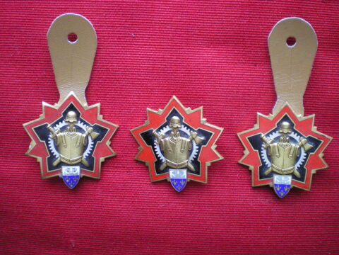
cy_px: 128
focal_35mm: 38
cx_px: 170
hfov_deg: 49.0
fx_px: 372
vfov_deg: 37.7
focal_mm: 6.3
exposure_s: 1/30
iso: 400
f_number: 3.1
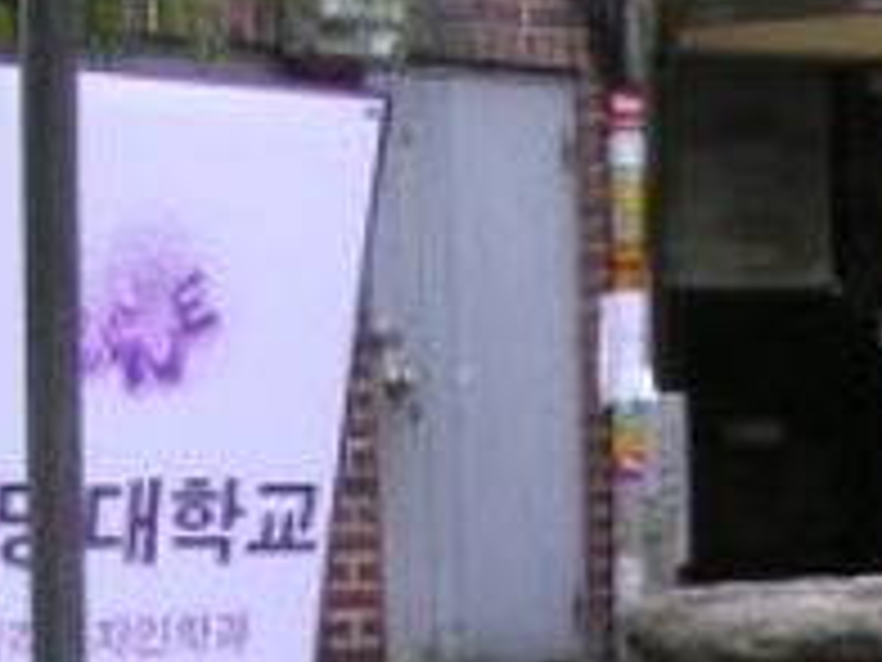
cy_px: 1079
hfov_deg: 15.0
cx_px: 1116
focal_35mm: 126
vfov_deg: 11.2
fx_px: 3210
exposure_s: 1/17
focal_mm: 5.8
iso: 100
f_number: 2.8
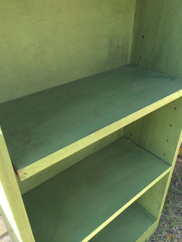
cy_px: 121
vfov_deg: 60.0
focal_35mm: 30
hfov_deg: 46.8
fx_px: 210
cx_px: 91
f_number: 2.2
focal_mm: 4.12
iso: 32
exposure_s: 1/131
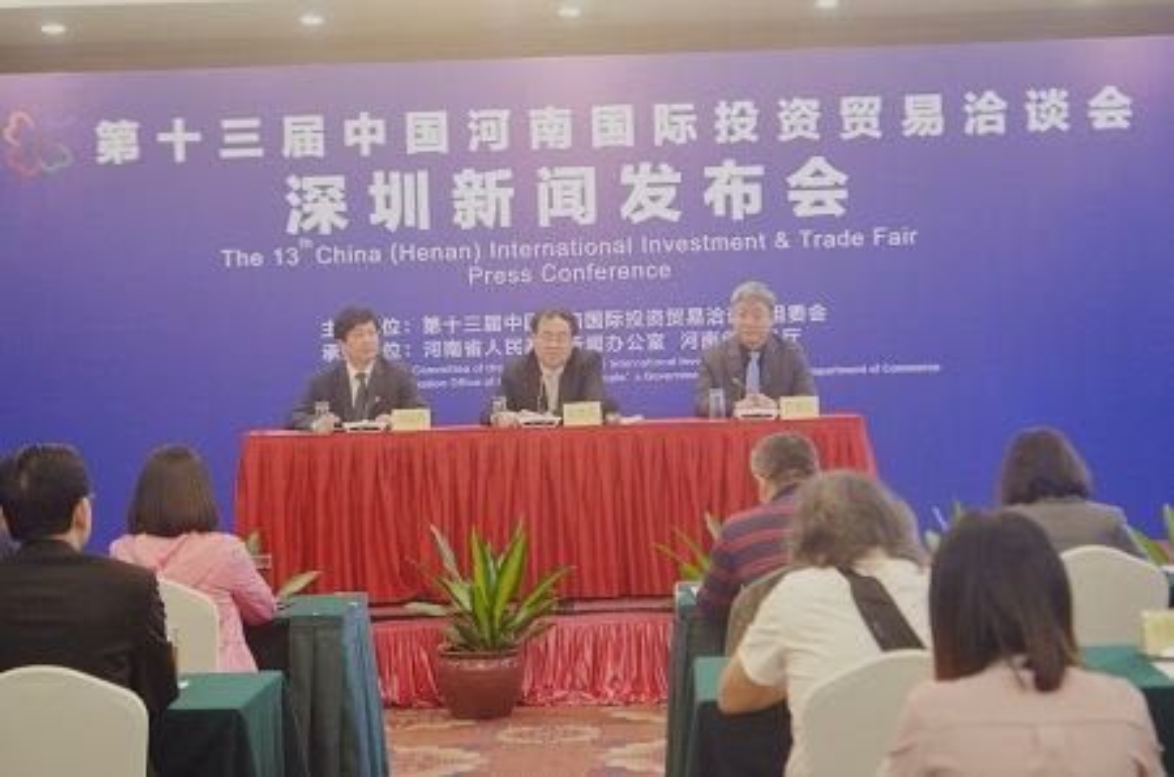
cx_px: 587
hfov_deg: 27.0
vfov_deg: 18.1
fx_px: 2441
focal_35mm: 75
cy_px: 388
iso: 1250
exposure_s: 1/13
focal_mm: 50
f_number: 6.3
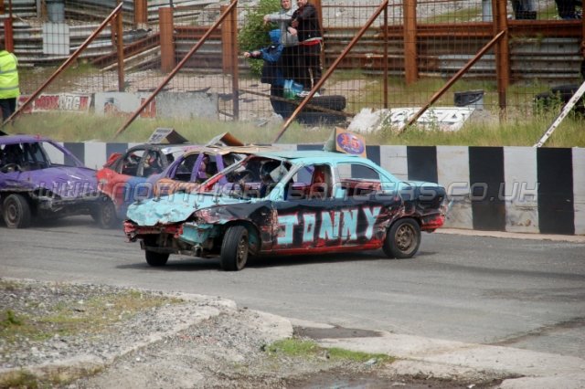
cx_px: 292
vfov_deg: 7.9
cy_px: 194
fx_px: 2826
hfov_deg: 11.8
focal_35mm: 174
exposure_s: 1/1000
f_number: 6
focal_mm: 116
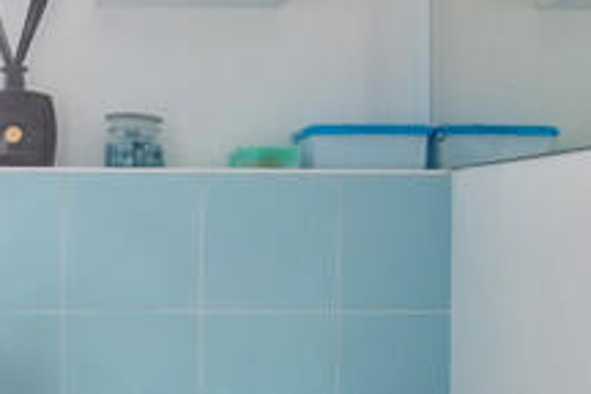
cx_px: -30
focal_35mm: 71
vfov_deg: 19.2
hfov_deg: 26.6
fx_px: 1165
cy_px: 160
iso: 200
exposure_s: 1/500
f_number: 5
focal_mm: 10
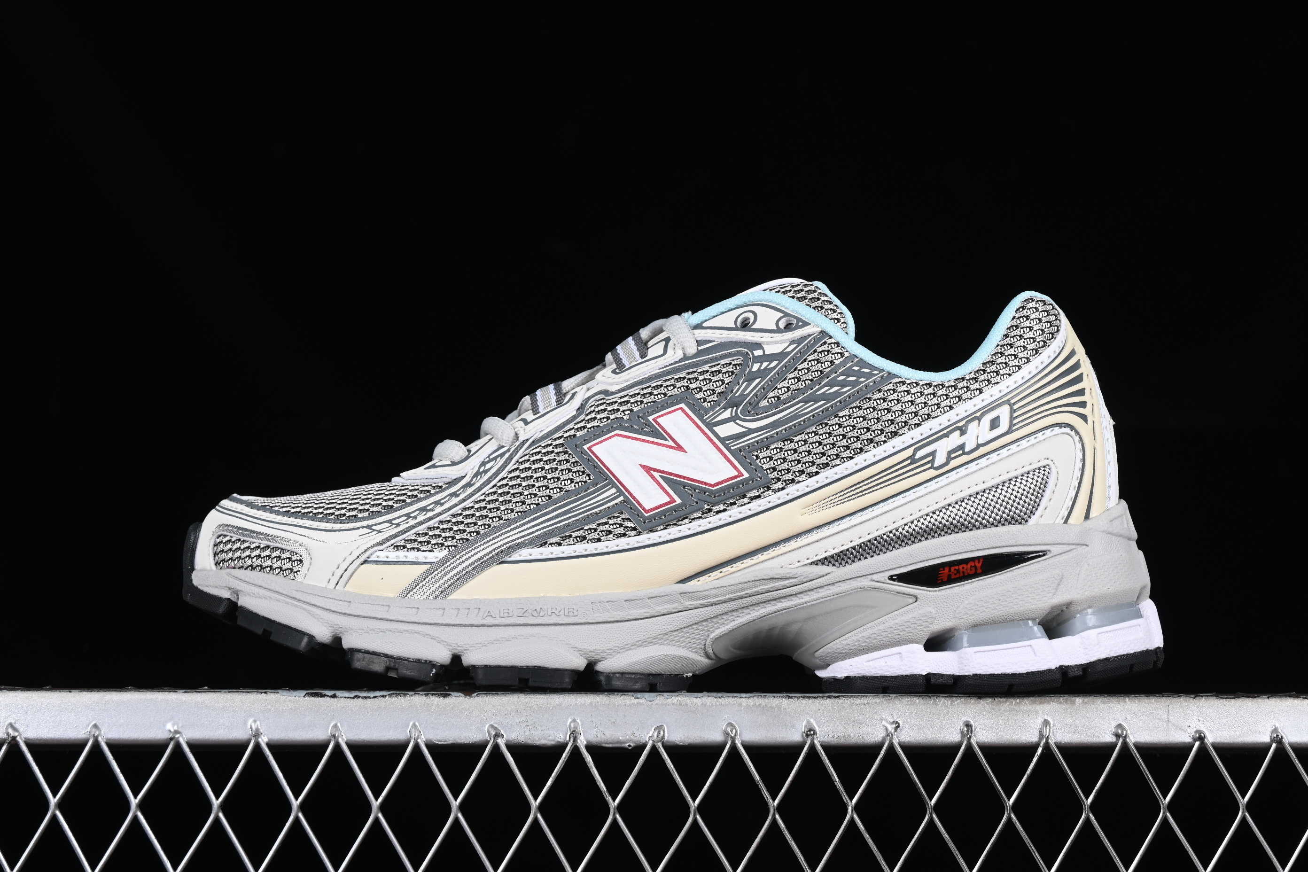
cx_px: 654
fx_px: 2725
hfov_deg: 27.0
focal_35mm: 75
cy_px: 436
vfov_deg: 18.2
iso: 160
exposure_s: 1/80
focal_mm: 50
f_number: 8
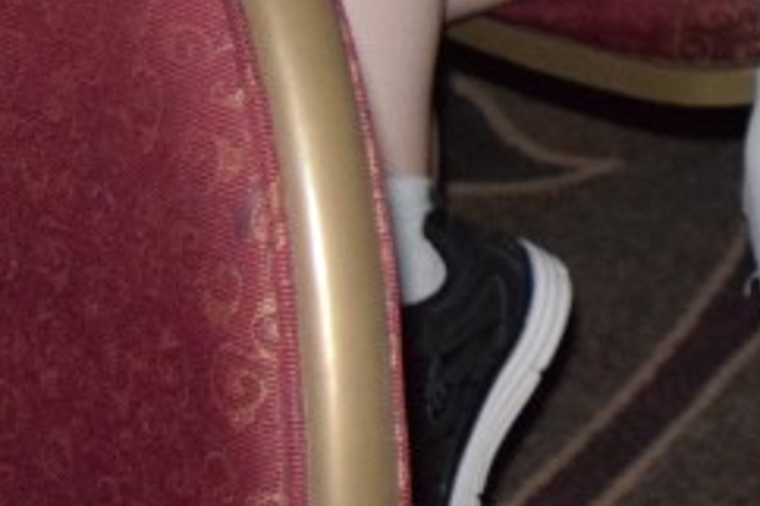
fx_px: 3312
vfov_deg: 8.1
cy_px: -647
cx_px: 1178
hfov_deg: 12.4
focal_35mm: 157
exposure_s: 1/60
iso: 3200
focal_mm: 22
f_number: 3.8
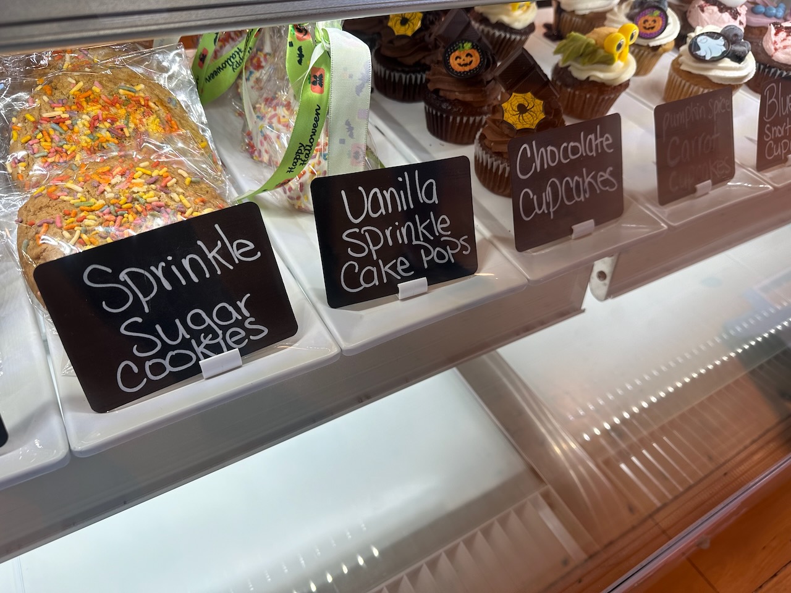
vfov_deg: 56.8
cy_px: 296
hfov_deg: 71.6
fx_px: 548
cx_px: 396
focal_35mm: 24
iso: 80
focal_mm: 6.86
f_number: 1.78
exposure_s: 1/120
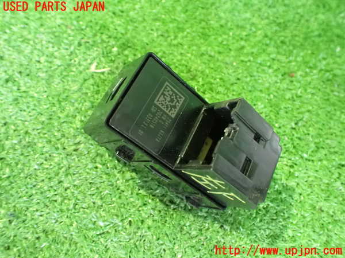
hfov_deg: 60.0
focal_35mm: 30
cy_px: 129
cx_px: 172
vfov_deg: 46.8
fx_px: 299
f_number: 2.3
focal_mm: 5.4
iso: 1600
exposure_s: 1/25
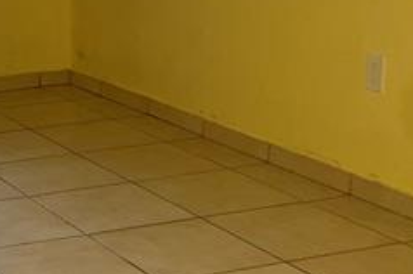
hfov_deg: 20.2
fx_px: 1043
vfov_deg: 14.9
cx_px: -148
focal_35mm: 91
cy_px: 55
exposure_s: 1/141
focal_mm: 4.2
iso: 32
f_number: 1.6
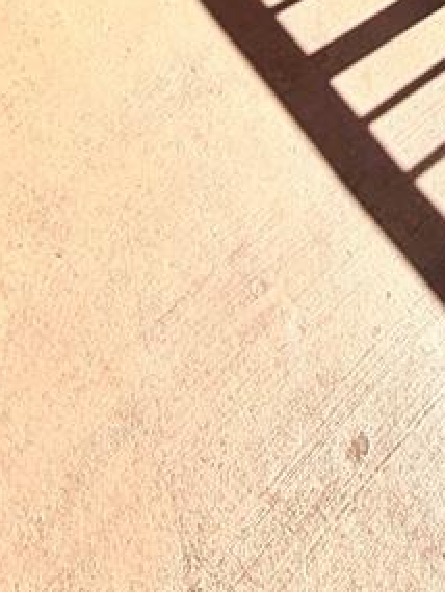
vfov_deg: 18.6
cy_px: -623
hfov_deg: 23.1
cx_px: 512
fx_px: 1011
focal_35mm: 59
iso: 20
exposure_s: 1/770
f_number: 2.2
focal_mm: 2.22
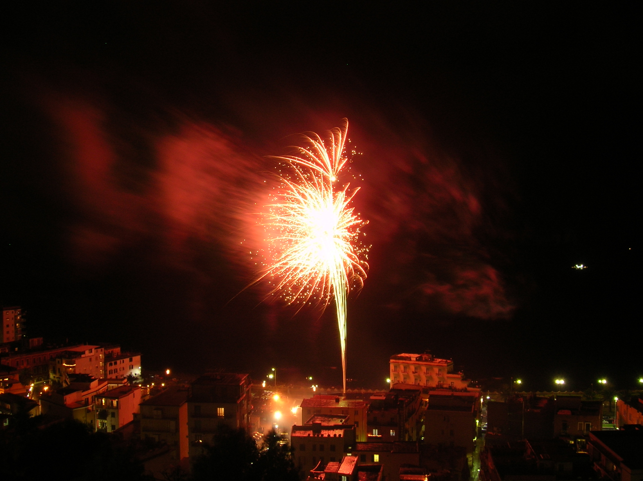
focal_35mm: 34
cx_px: 322
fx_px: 631
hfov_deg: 54.0
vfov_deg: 41.7
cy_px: 240
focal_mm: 5.7
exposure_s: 4
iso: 50
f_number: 4.9
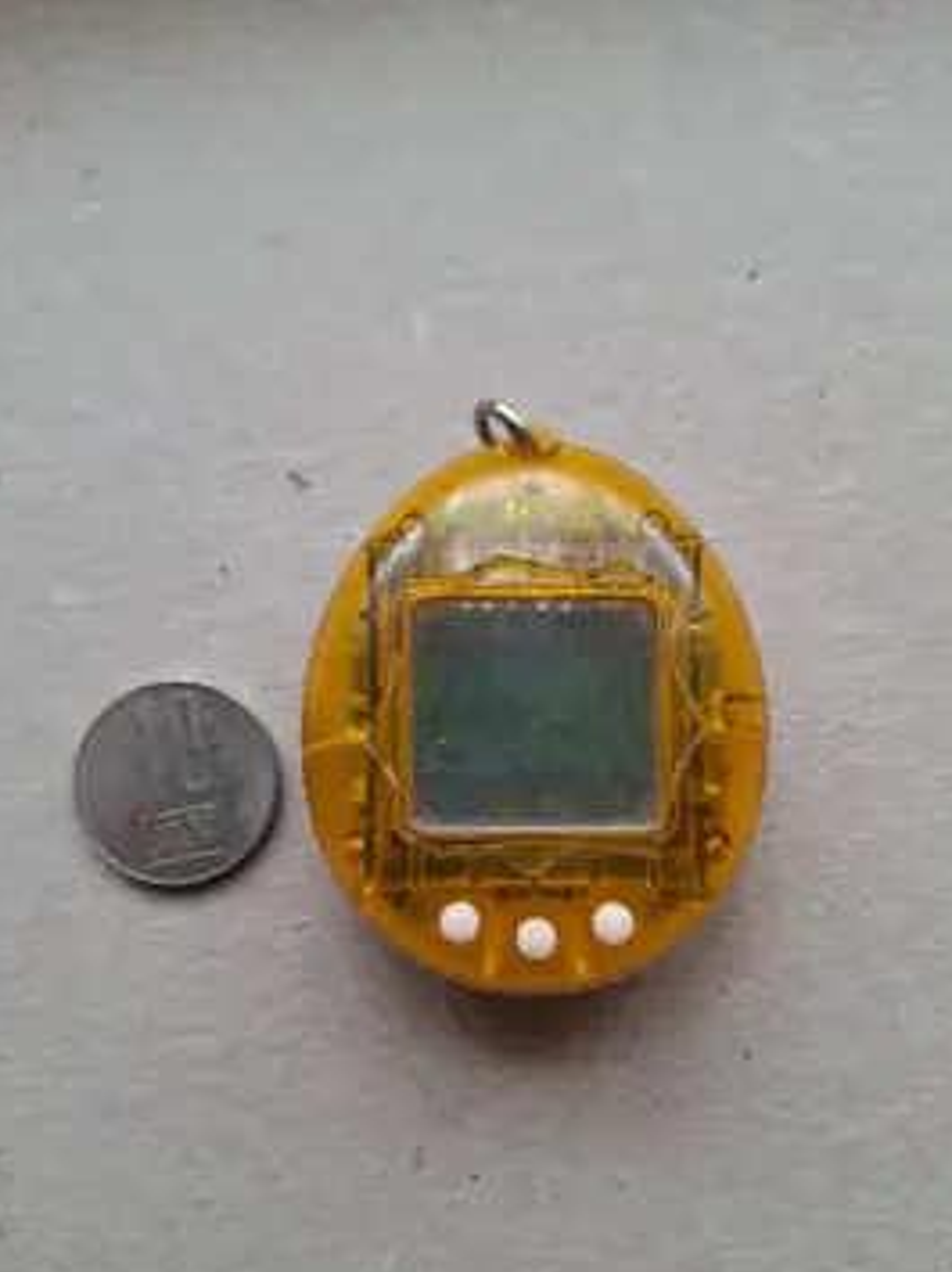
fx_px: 955
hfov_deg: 53.0
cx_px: 496
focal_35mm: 26
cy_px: 715
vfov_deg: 67.1
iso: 80
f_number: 1.8
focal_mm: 5.54
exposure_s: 1/50
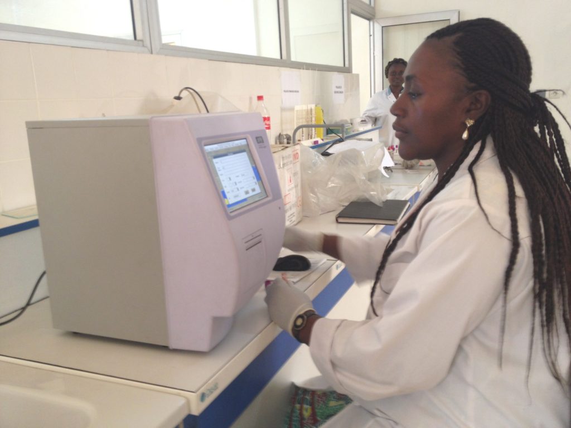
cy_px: 214
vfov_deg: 40.7
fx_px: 577
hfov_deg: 52.6
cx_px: 286
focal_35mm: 35
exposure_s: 1/20
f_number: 2.4
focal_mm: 4.28
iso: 80
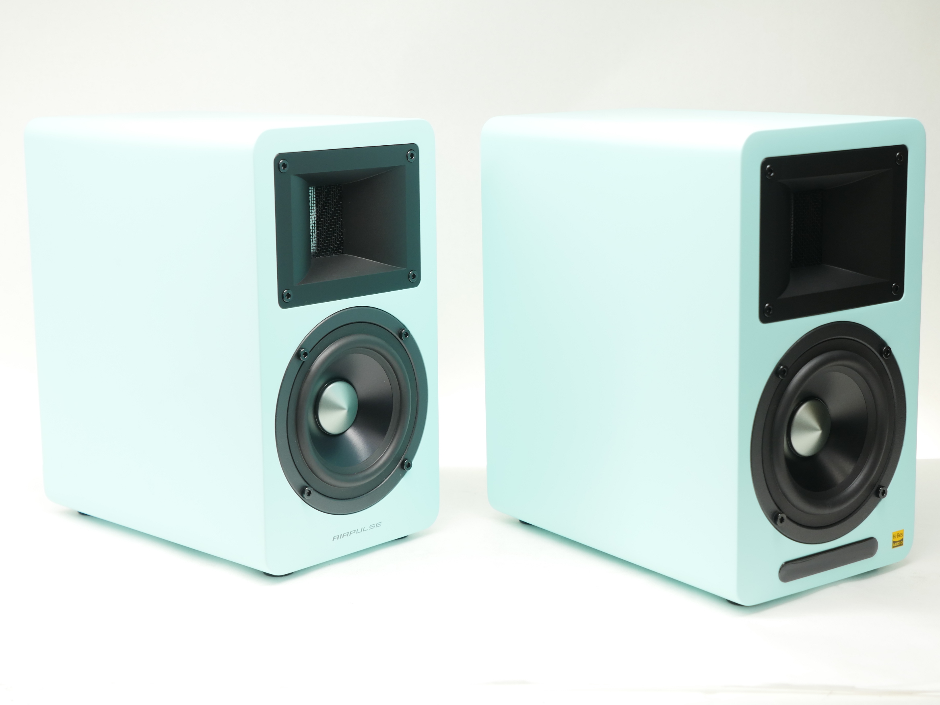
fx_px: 1575
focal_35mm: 58
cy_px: 352
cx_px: 470
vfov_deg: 25.2
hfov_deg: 33.2
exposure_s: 1/60
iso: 400
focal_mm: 29
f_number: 4
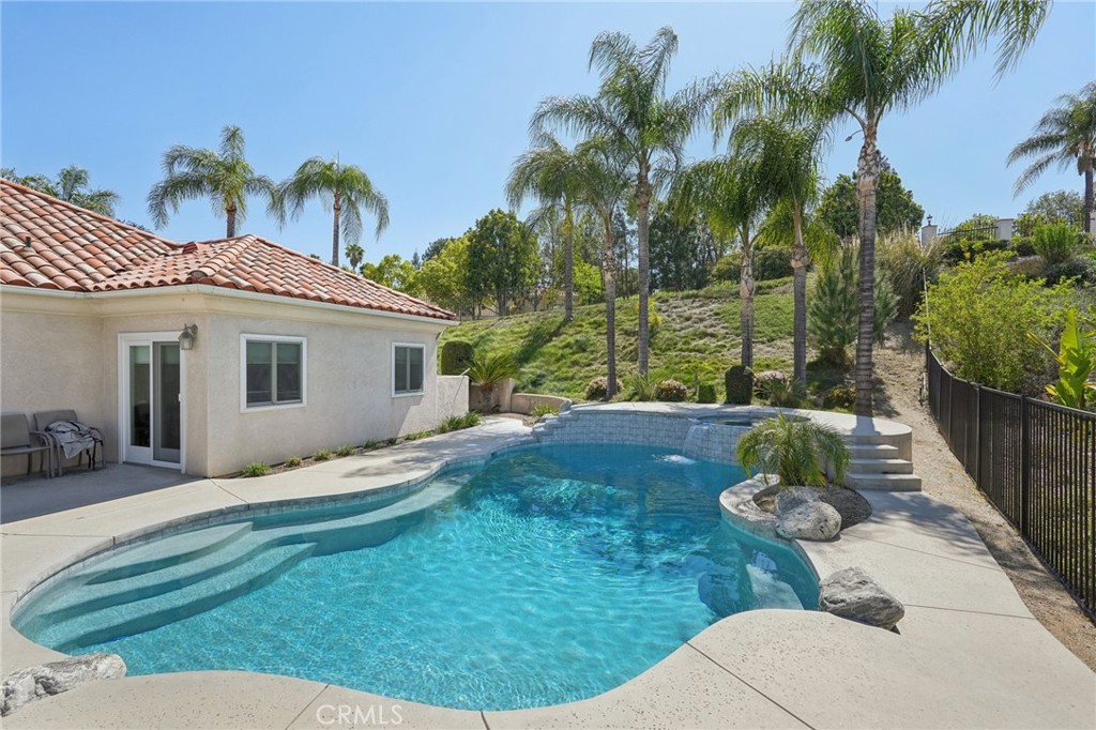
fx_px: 487
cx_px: 548
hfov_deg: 96.8
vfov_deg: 73.7
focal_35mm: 16
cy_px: 365
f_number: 8
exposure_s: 1/750
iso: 400
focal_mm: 16
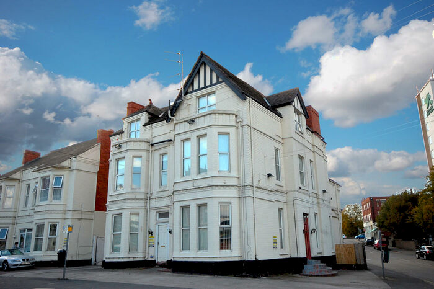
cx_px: 217
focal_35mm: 30
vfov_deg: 43.6
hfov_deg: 62.0
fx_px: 361
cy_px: 144
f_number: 9
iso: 200
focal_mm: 20
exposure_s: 1/320
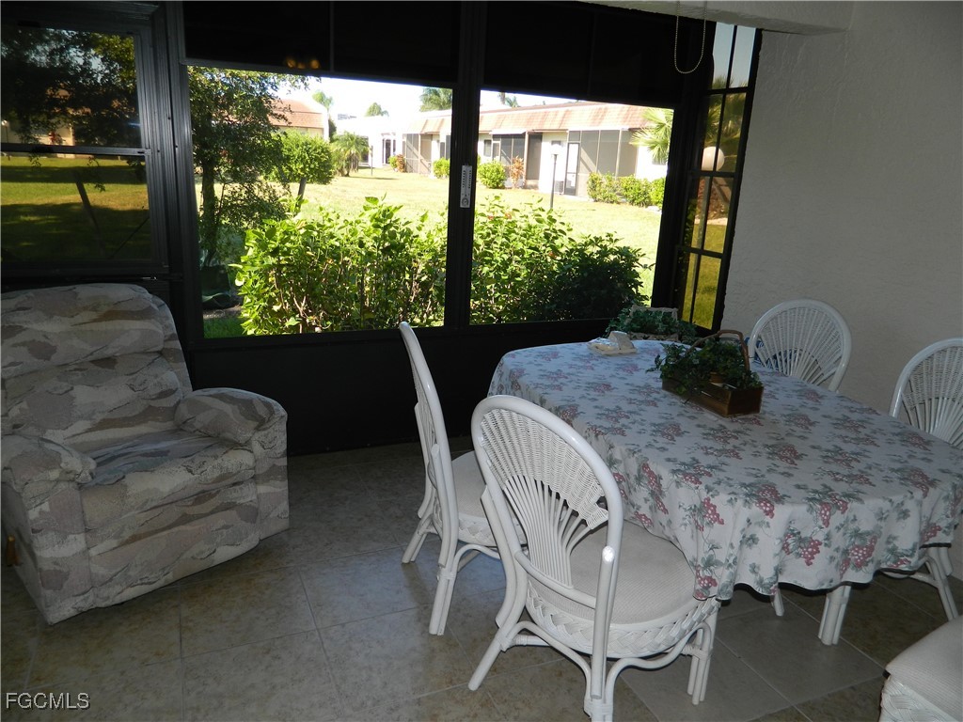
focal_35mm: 25
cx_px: 482
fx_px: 695
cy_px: 361
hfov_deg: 69.4
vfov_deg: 54.9
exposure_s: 1/160
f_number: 3.1
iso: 80
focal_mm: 4.5
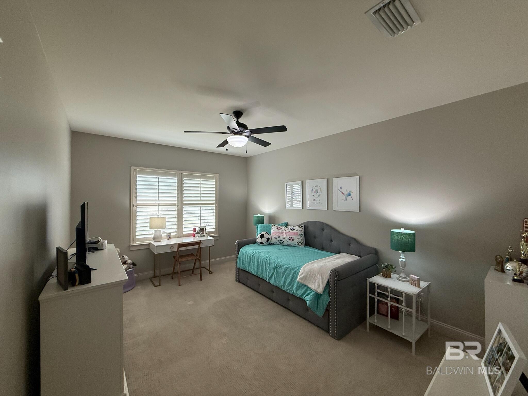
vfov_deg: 85.7
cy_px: 198
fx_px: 214
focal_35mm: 14
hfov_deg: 102.1
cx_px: 264
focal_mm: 2.22
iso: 200
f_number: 2.2
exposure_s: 1/120
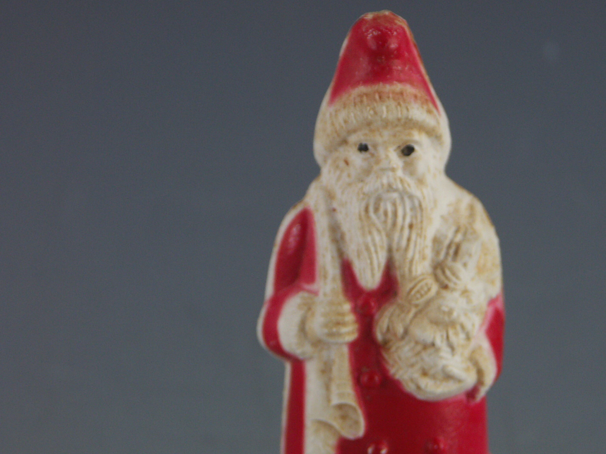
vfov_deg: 5.5
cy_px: 250
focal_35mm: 270
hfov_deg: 7.3
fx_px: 4727
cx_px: 359
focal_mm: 50.8
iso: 100
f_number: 3.5
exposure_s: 1/100
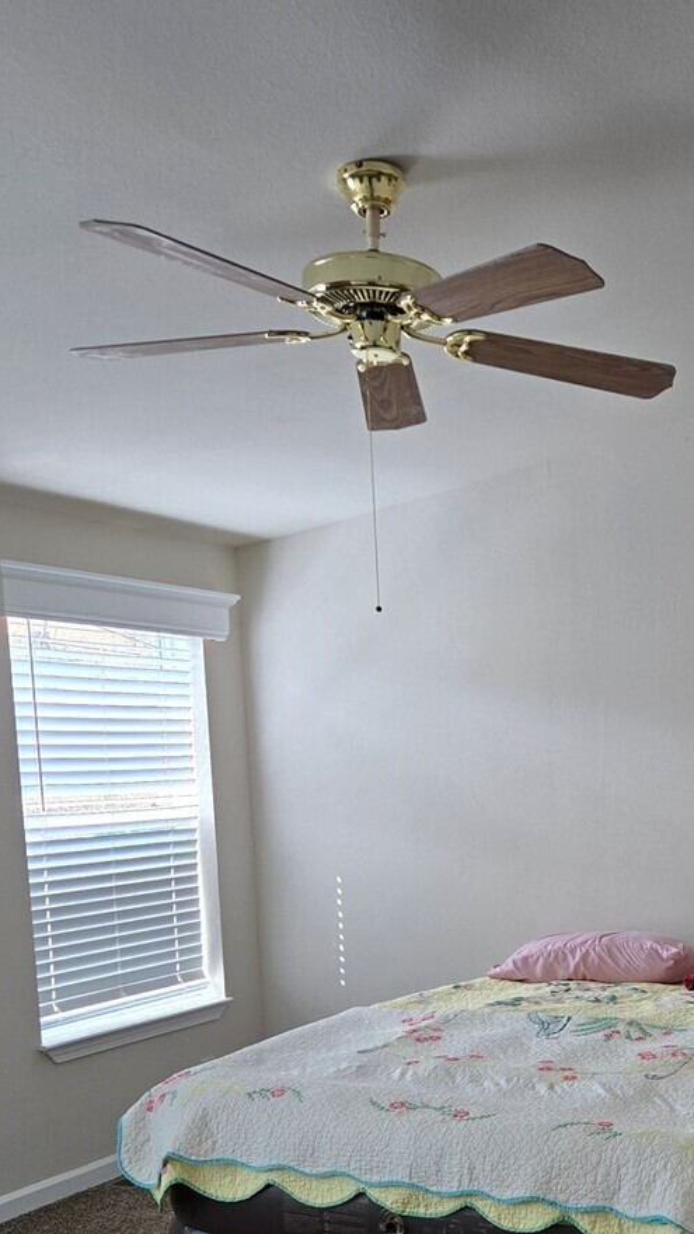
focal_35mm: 41
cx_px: 644
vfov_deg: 47.7
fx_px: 1341
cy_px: 909
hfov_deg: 27.8
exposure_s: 1/120
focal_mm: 5.4
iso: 64
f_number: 1.8
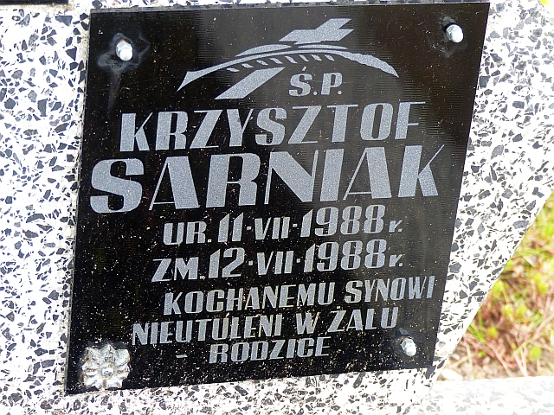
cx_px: 277
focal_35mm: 138
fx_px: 2209
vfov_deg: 10.7
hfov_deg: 14.3
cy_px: 208
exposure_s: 1/80
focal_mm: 24.8
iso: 160
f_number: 2.8
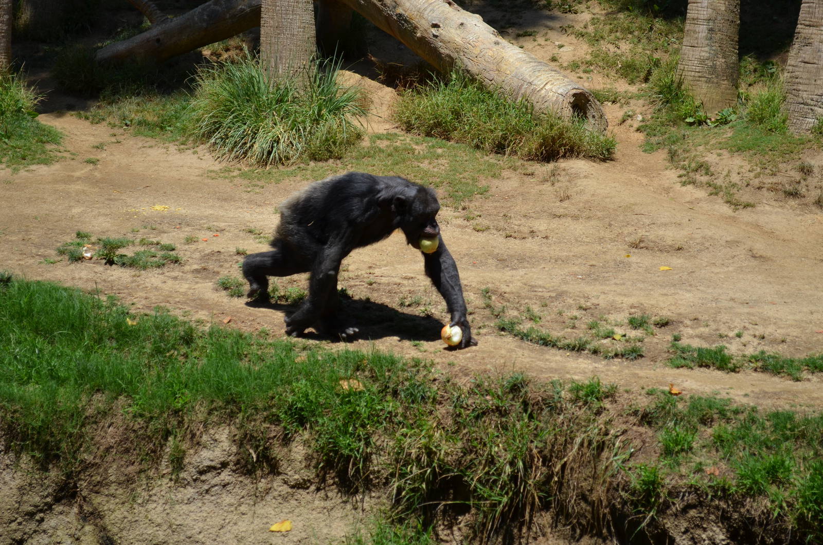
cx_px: 412
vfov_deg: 16.5
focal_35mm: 82
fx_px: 1882
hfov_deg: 24.7
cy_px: 272
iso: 400
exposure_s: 1/1600
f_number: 6.3
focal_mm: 55
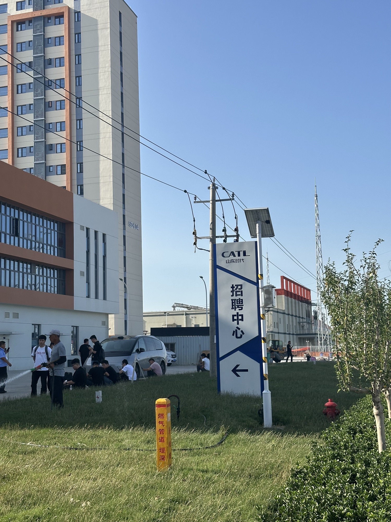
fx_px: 723
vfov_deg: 39.7
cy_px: 261
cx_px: 196
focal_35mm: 48
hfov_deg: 30.3
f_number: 1.78
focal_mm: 6.86
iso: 64
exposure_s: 1/3731
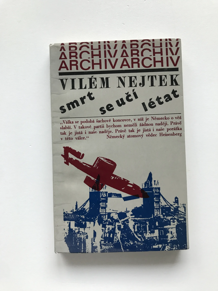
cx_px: 109
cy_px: 146
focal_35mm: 28
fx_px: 235
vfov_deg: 63.4
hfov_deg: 49.7
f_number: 1.8
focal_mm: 3.99
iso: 20
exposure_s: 1/33
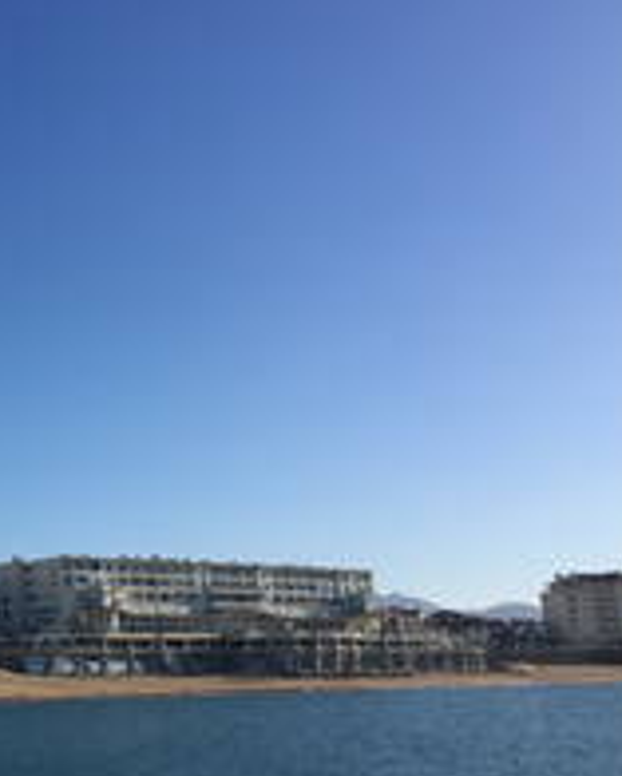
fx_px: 1196
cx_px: -4
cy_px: 392
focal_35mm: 52
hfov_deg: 27.4
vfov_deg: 36.0
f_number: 2.2
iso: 32
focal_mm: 4.15
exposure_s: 1/2639
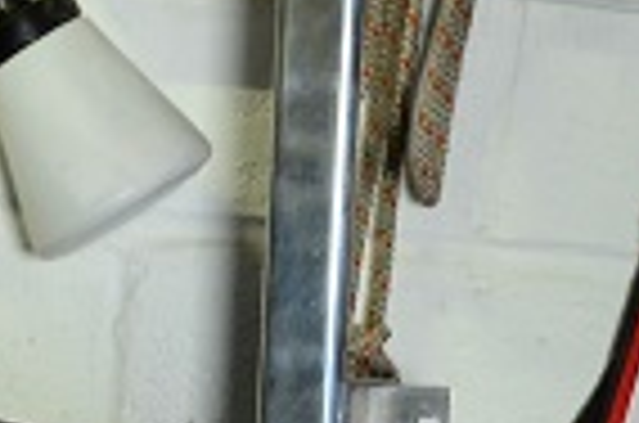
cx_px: -446
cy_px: 1282
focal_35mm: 209
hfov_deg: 9.5
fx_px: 3701
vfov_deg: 6.0
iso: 800
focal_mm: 22
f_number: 5
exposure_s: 1/20
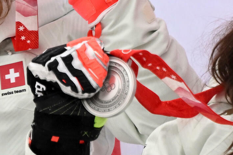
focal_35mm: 650
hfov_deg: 3.2
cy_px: -54
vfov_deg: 2.1
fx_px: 4205
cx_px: 113
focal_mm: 185
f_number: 2.8
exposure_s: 1/4000
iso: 400
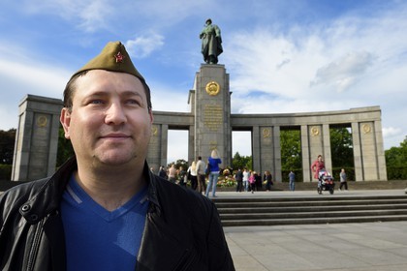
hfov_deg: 67.4
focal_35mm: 27
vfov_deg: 47.9
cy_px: 136
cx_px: 204
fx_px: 305
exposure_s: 1/250
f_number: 10
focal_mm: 27
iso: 200
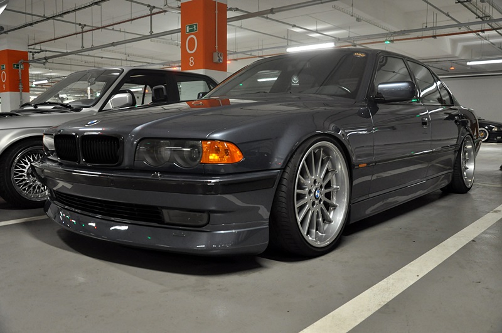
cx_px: 251
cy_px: 166
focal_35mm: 32
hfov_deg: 59.6
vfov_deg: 41.6
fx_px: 439
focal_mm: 21
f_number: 3.8
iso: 1000
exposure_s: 1/30
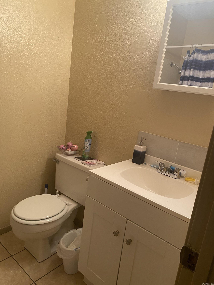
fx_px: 214
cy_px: 142
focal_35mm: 26
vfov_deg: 67.3
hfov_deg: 53.1
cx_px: 107
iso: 250
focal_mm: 4.25
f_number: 1.8
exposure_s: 1/60
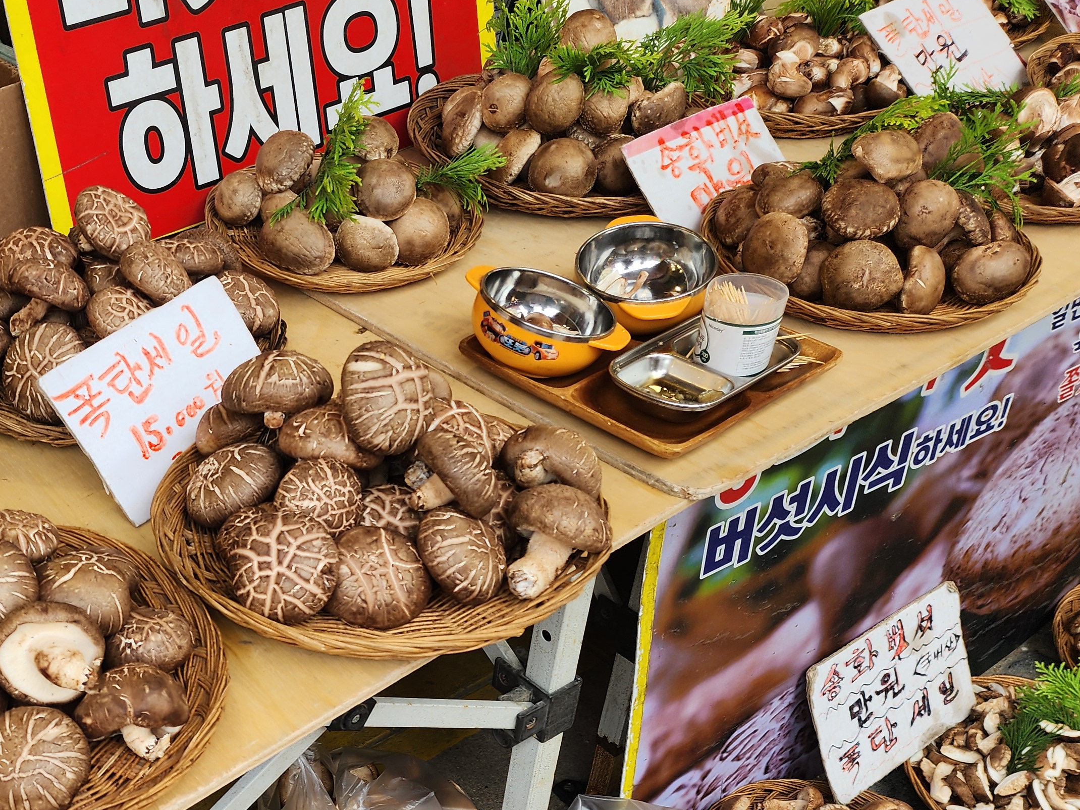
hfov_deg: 41.2
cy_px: 677
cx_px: 153
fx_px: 1342
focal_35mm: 43
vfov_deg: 32.4
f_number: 1.8
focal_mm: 6.4
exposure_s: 1/180
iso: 20
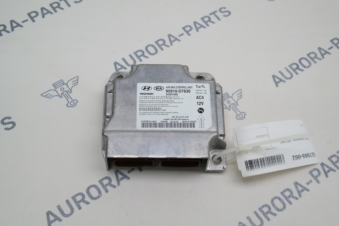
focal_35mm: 50
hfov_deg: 39.6
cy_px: 113
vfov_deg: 27.0
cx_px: 170
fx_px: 471
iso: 200
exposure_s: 1/80
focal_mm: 33
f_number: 4.5
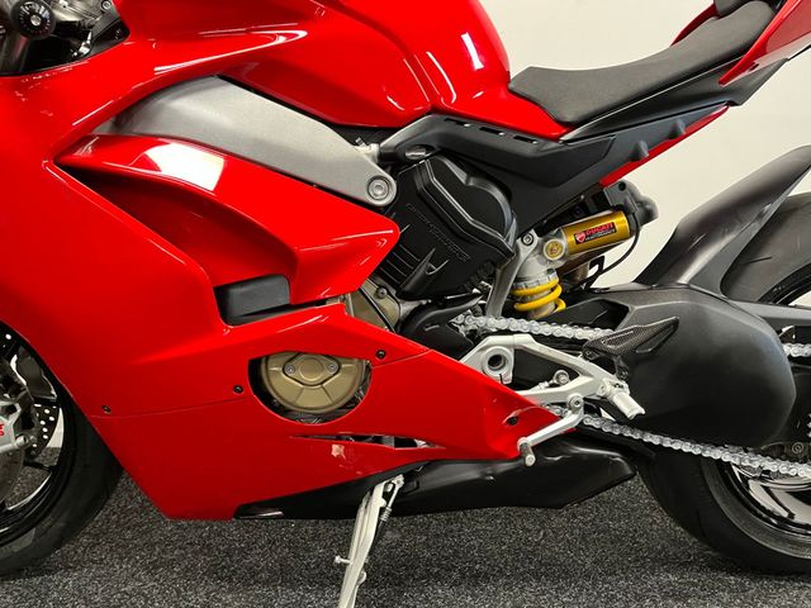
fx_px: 609
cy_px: 304
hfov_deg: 67.3
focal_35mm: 26
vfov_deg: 53.1
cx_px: 406
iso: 500
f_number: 1.6
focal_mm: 5.1
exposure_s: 1/50
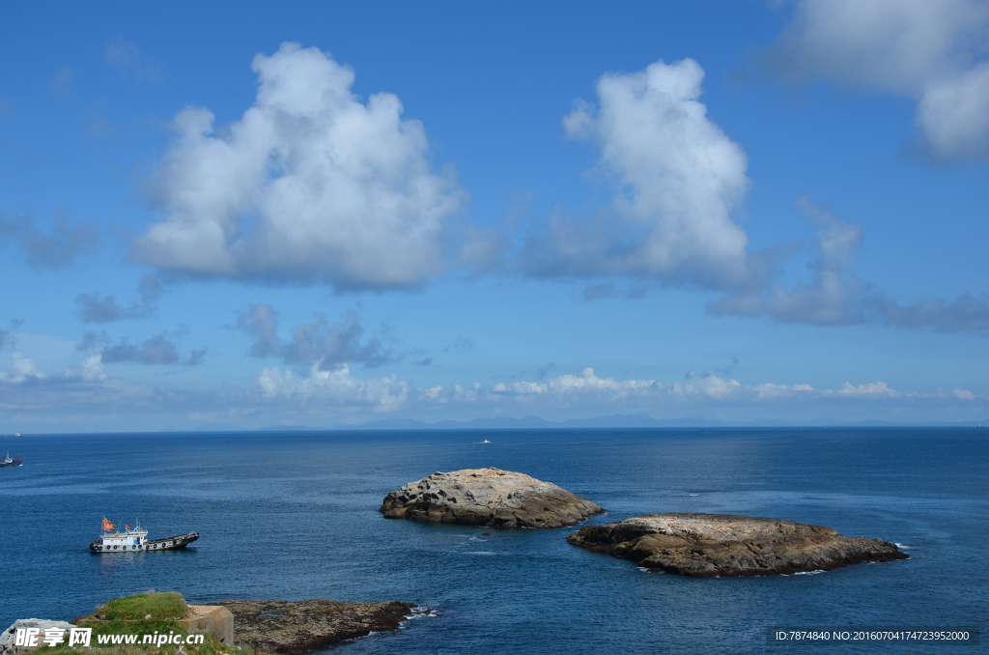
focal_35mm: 51
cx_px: 494
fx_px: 1398
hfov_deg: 39.0
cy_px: 328
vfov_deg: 26.4
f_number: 8
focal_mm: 34
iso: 100
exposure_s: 1/500
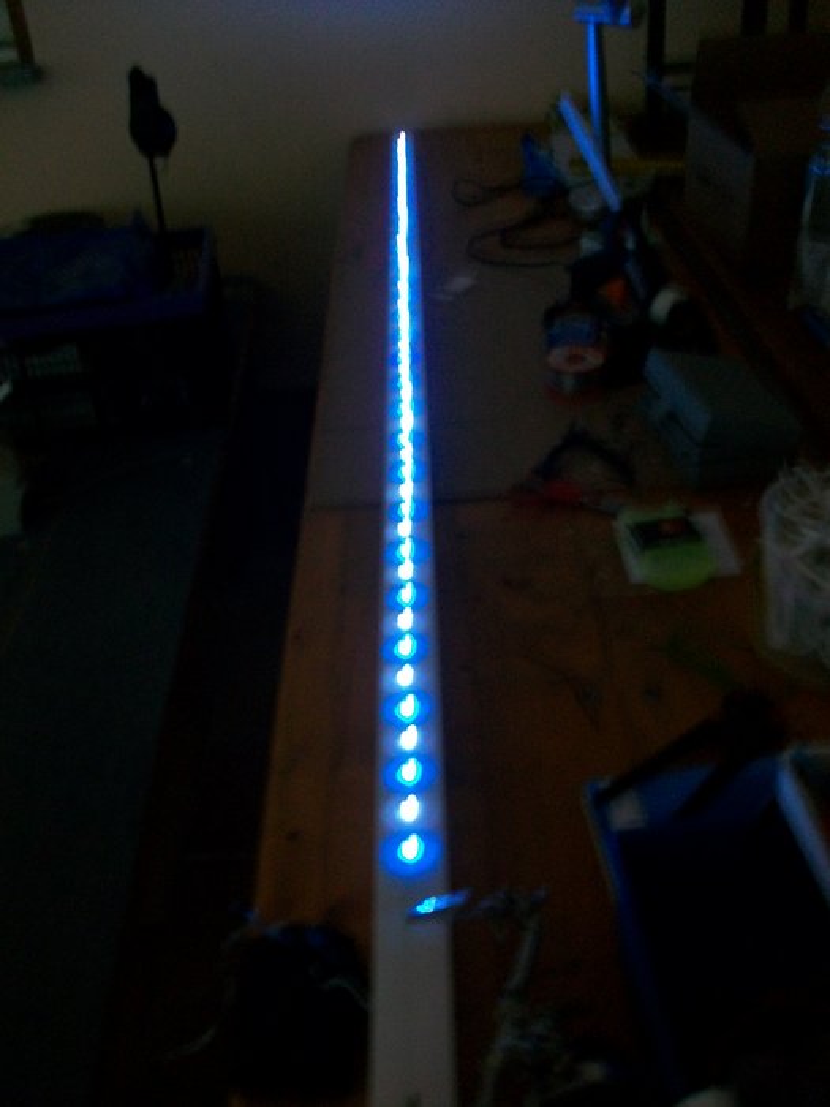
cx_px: 415
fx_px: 1023
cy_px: 554
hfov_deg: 44.2
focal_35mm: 32
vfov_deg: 56.8
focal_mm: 5.7
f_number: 2.8
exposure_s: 1/8
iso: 160
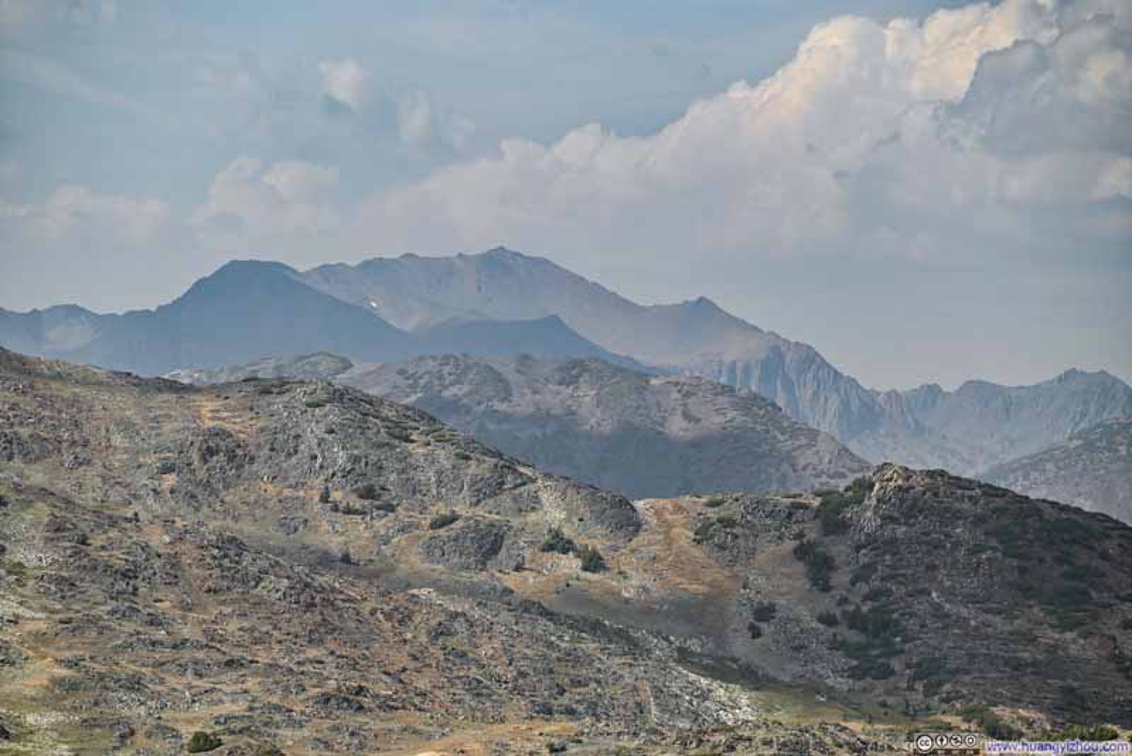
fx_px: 4718
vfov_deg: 9.2
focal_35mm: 150
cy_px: 378
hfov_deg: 13.7
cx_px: 566
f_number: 5.6
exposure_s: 1/1250
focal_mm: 150
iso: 100
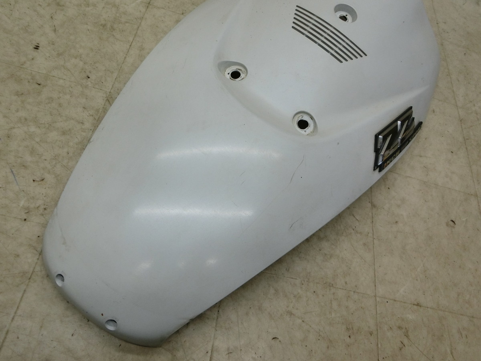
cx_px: 240
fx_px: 347
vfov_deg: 54.9
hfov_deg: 69.4
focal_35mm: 25
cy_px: 180
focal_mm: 4.5
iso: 125
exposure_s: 1/125
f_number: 3.5
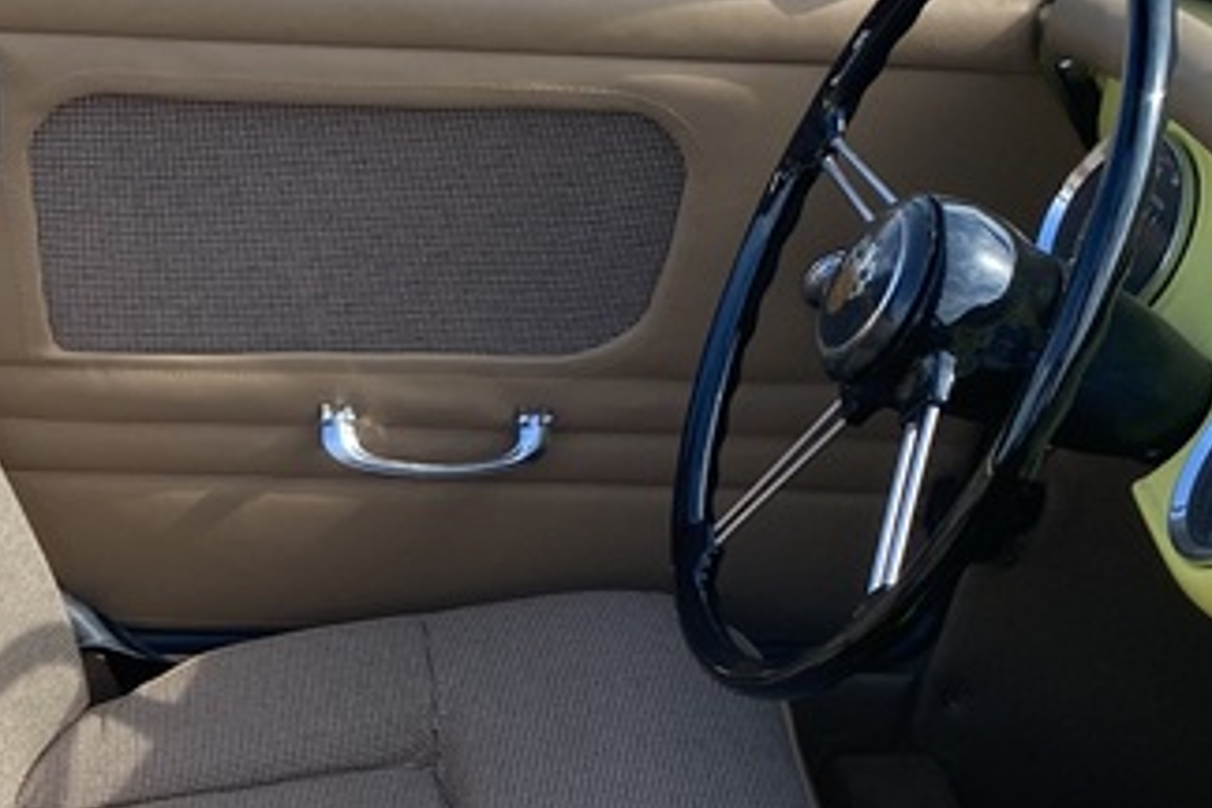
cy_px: 1016
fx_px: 2525
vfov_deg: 17.2
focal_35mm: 75
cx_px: 112
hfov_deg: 26.1
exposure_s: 1/898
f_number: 1.8
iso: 32
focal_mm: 4.25
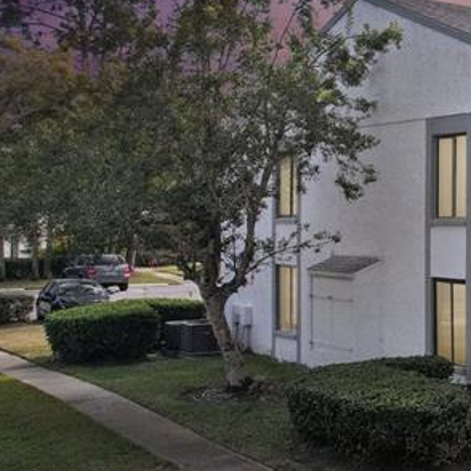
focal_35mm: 65
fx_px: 1001
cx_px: 771
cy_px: 191
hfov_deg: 20.9
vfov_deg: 26.4
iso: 400
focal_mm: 8.38
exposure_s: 1/1250
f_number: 2.8
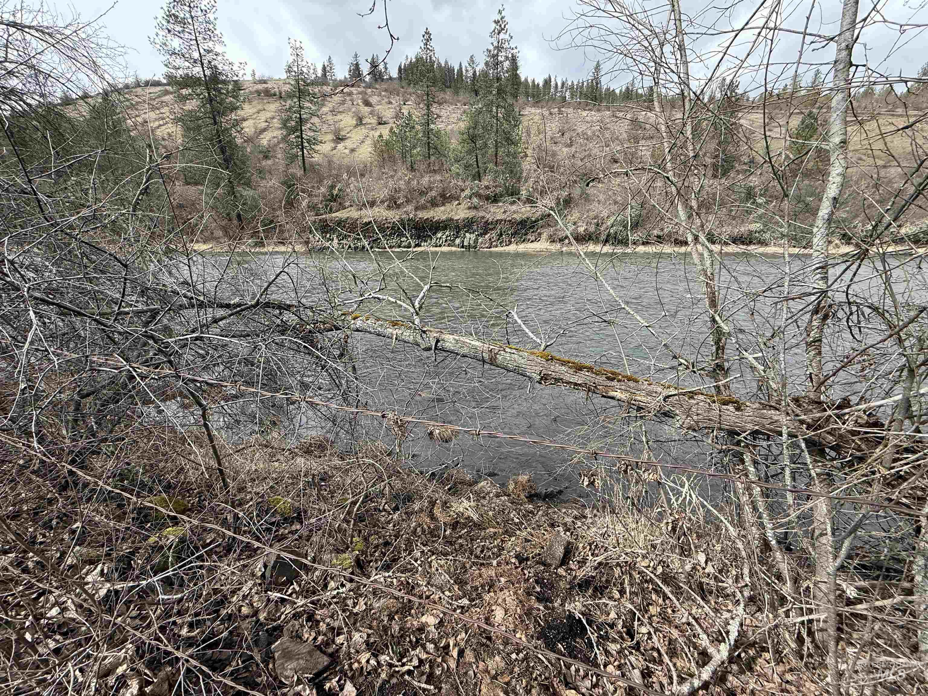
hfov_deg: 102.1
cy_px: 348
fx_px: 375
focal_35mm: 14
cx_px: 464
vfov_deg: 85.7
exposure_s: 1/619
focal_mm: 2.22
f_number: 2.2
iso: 50
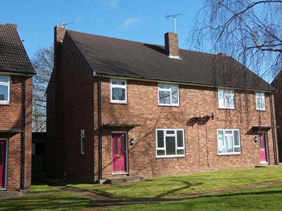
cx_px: 141
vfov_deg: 33.6
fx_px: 350
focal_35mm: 43
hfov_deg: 43.9
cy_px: 106
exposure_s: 1/500
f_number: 3.7
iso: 80
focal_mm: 7.8
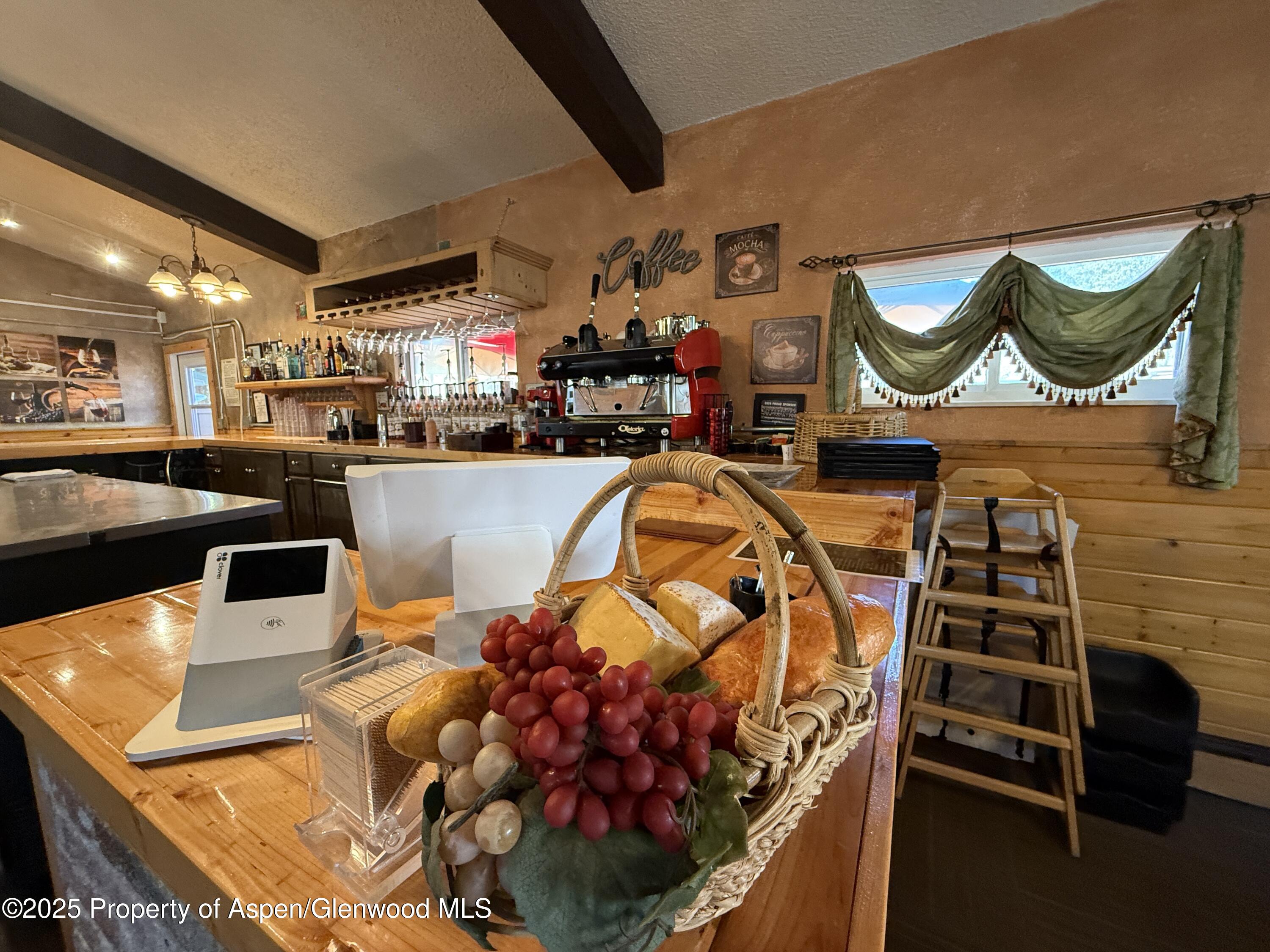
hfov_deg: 102.1
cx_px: 635
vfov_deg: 85.7
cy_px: 476
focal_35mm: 14
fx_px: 514
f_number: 2.2
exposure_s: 1/60
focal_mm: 2.22
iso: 400
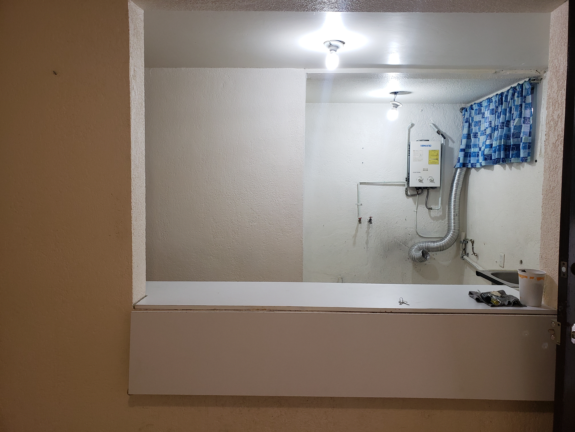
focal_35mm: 26
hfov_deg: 67.3
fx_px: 432
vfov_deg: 53.1
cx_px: 288
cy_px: 216
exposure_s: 1/60
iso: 200
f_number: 2.4
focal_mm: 4.3
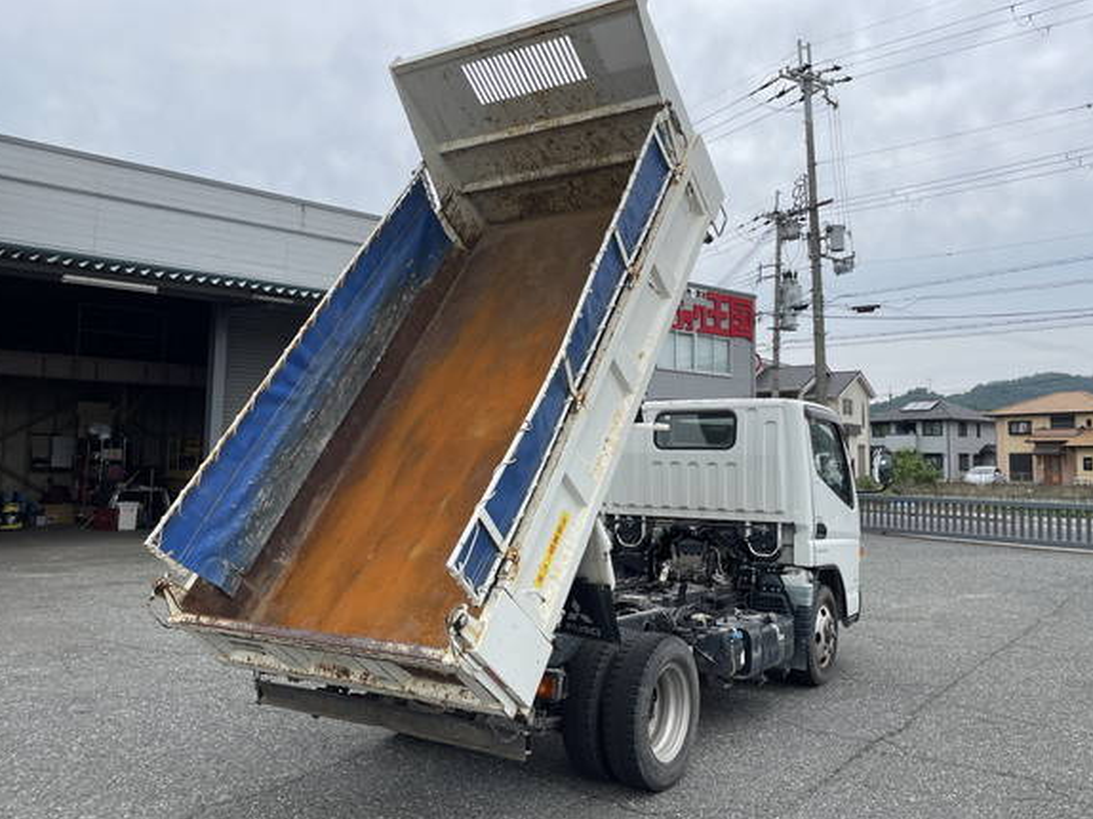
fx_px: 915
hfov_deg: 61.7
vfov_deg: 48.2
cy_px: 394
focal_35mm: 29
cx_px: 566
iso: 32
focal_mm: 4.2
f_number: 1.6
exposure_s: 1/3300
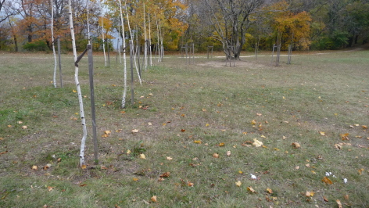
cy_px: 75
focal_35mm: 31
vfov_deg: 37.5
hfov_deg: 62.6
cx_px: 183
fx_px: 303
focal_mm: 4.7
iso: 200
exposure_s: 1/200
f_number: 3.3
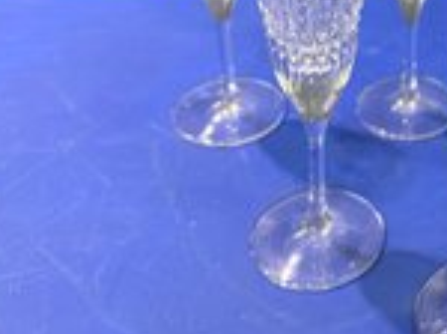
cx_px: 469
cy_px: 10
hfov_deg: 31.7
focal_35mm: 55
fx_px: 709
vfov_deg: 25.4
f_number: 1.78
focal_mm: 6.86
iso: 400
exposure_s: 1/60
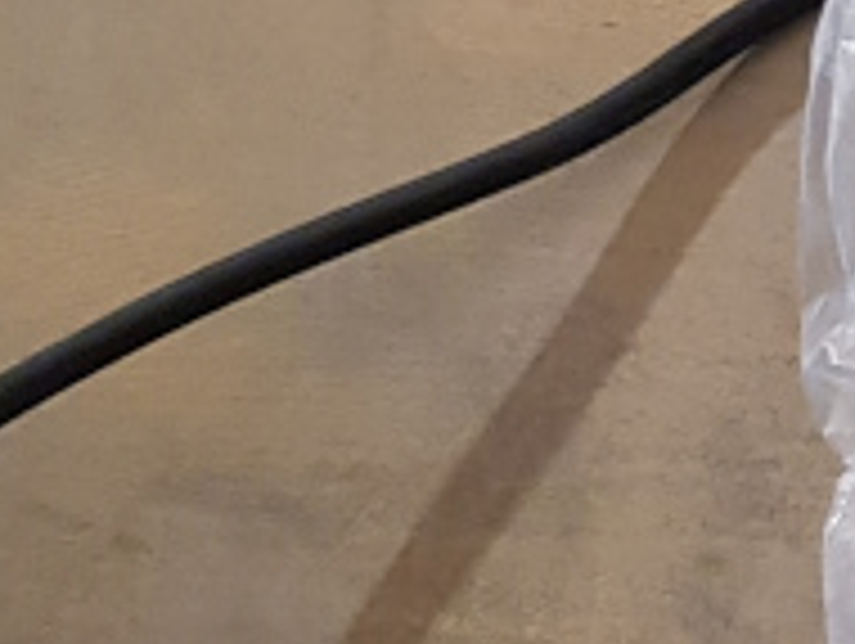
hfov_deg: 10.1
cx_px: 2192
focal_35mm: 164
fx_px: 4056
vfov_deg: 9.0
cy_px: 581
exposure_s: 1/33
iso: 160
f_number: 1.7
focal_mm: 4.2
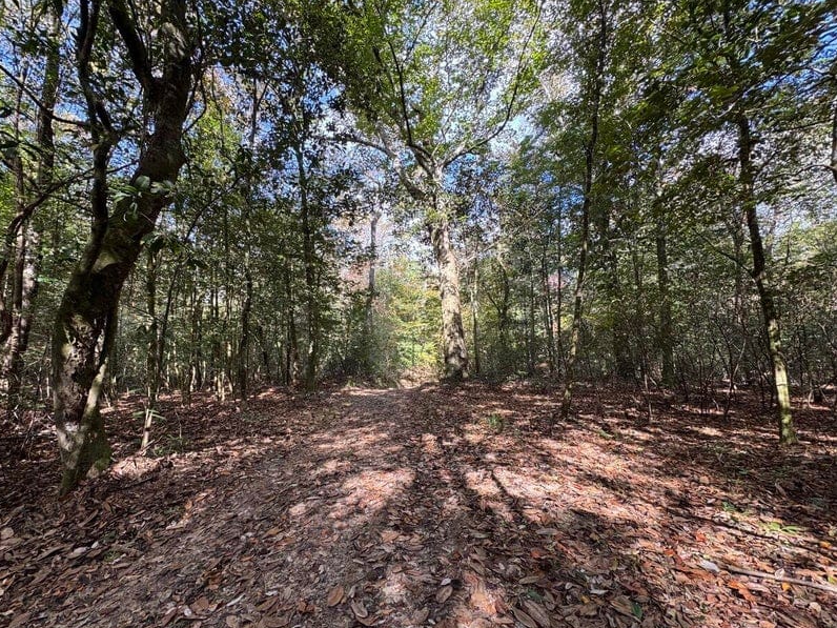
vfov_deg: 81.6
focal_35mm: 15
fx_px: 363
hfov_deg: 98.0
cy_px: 336
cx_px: 390
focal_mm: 2.22
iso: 50
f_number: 2.2
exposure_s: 1/99
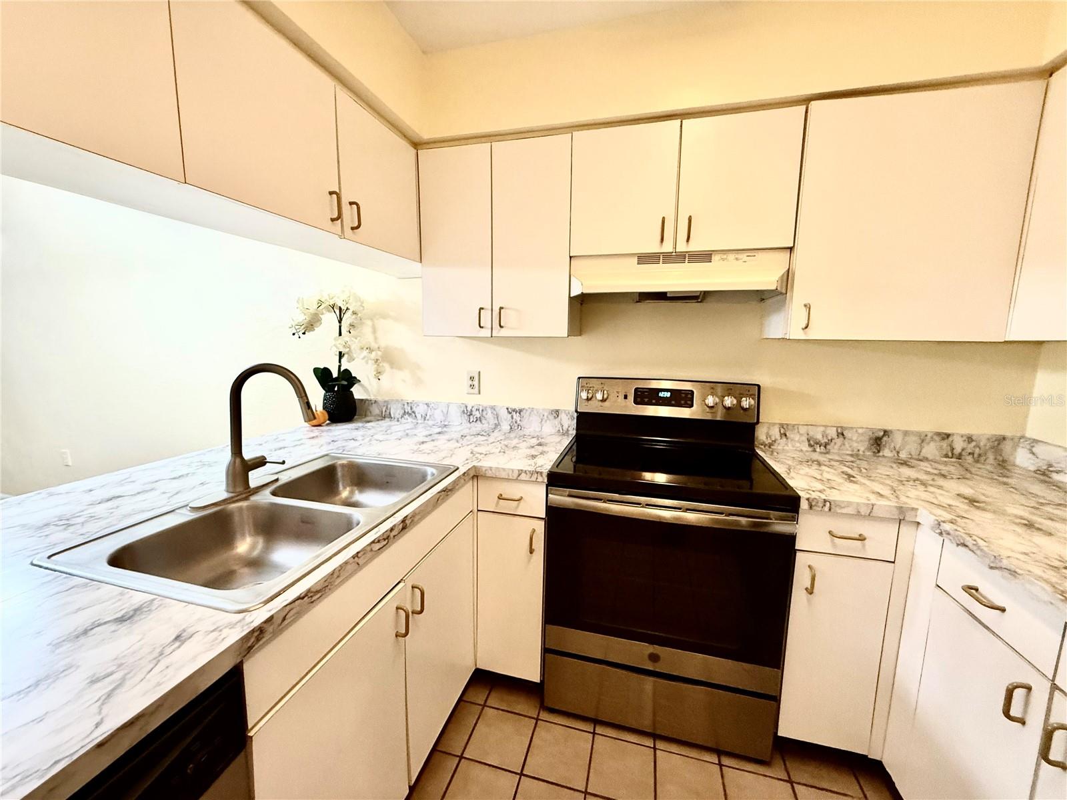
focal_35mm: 14
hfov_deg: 102.1
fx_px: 432
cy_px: 400
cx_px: 534
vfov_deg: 85.7
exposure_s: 1/60
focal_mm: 2.22
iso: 320
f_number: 2.2
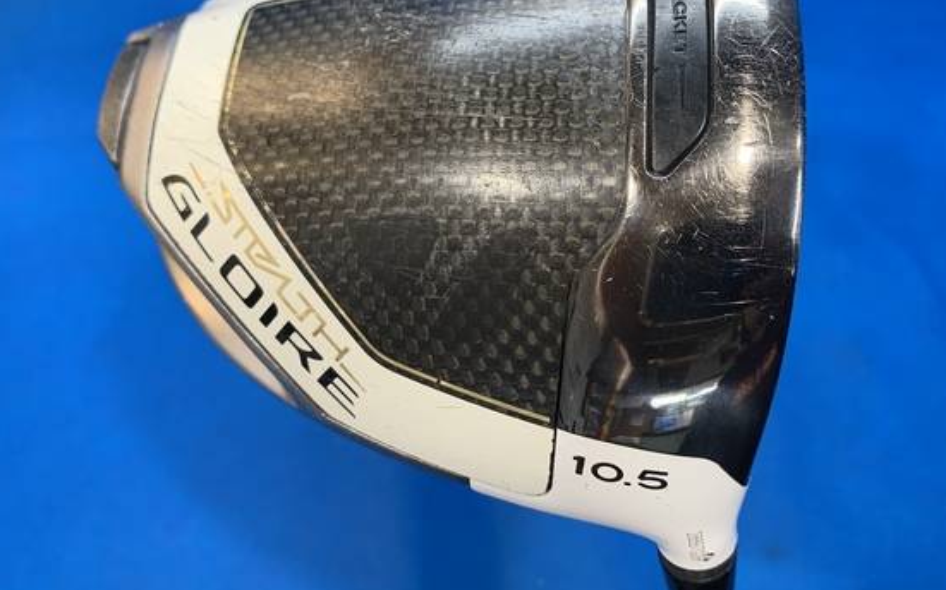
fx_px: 825
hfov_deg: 59.6
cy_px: 218
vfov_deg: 39.1
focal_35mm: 32
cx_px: 505
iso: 64
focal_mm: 4.25
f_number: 1.8
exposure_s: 1/60
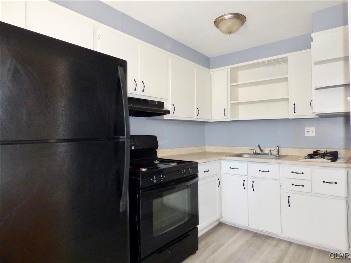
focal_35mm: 20
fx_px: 203
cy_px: 132
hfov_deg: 81.7
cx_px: 176
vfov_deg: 66.0
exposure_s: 1/60
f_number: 2.8
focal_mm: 3.58
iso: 800
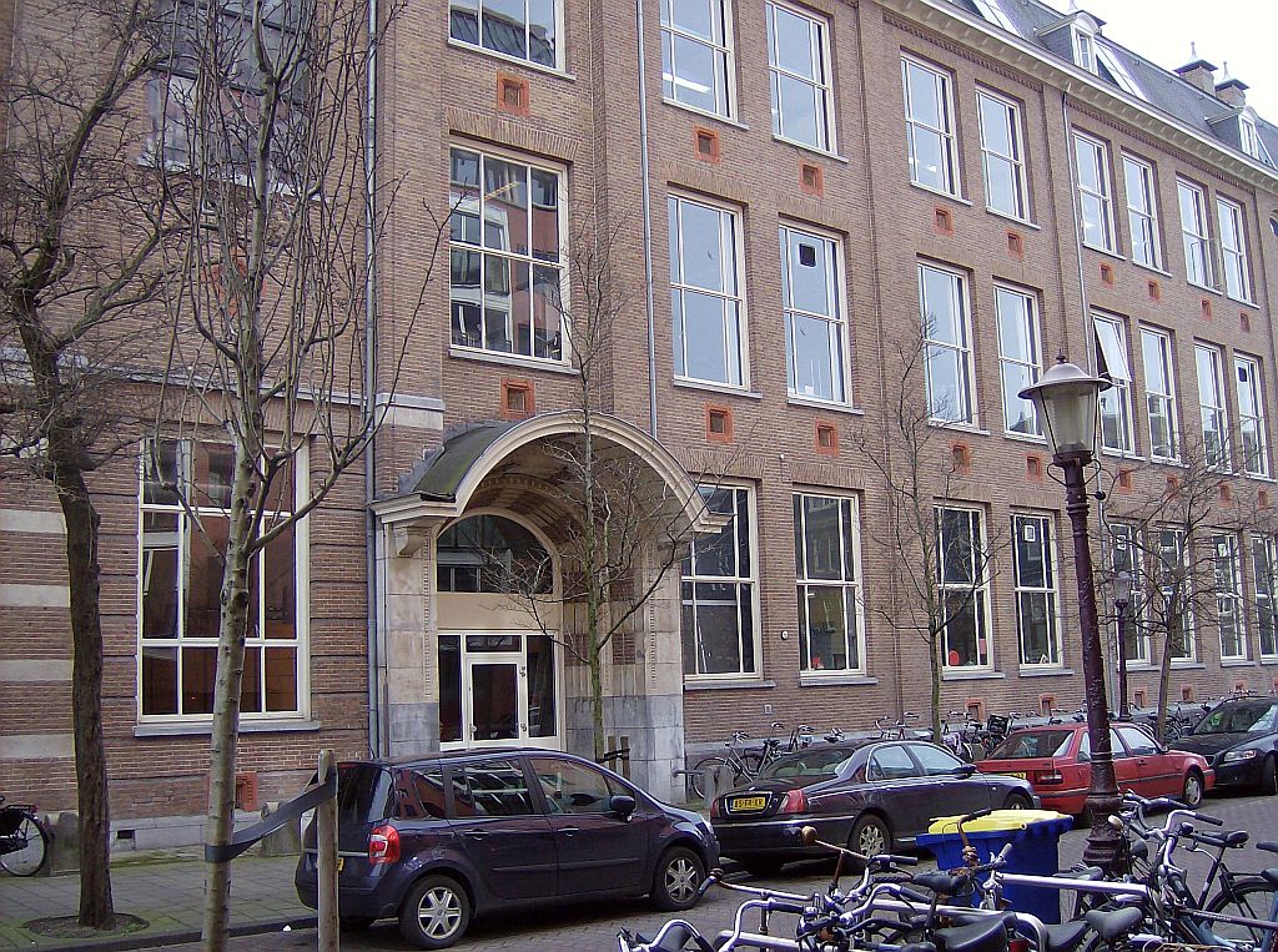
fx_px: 1326
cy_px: 476
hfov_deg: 51.5
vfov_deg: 39.5
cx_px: 639
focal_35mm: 36
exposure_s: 1/375
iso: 100
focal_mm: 6
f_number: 2.8
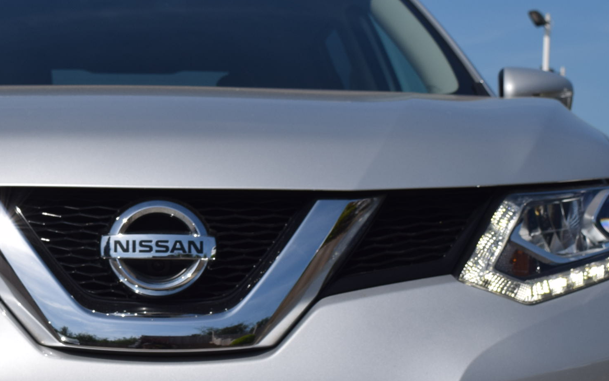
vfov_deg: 13.1
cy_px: 340
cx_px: 146
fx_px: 1643
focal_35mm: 99
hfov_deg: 20.8
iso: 200
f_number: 10
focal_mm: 32
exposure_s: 1/1000
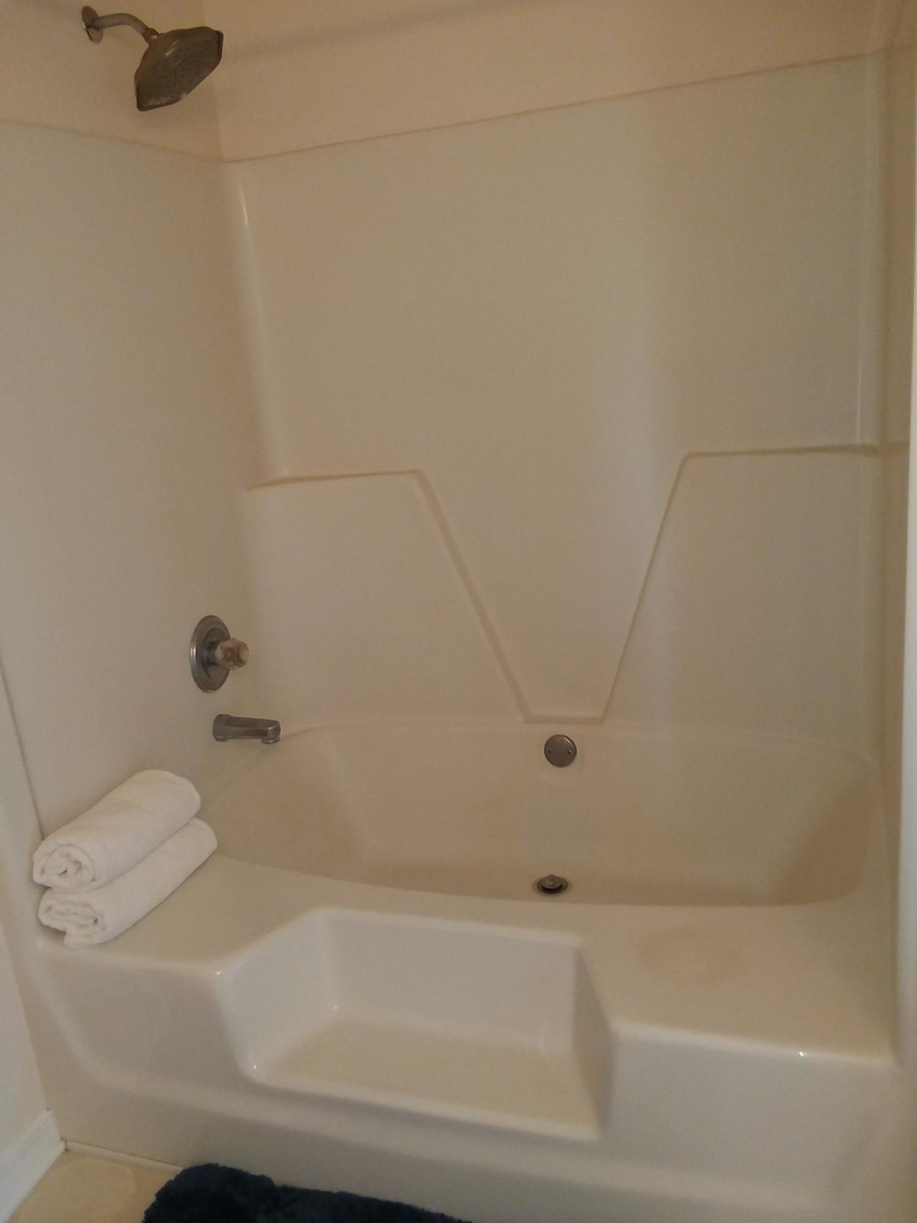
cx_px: 458
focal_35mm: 29
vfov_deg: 61.7
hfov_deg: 48.2
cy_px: 612
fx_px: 1024
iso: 50
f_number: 1.9
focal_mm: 2.47
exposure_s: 1/30
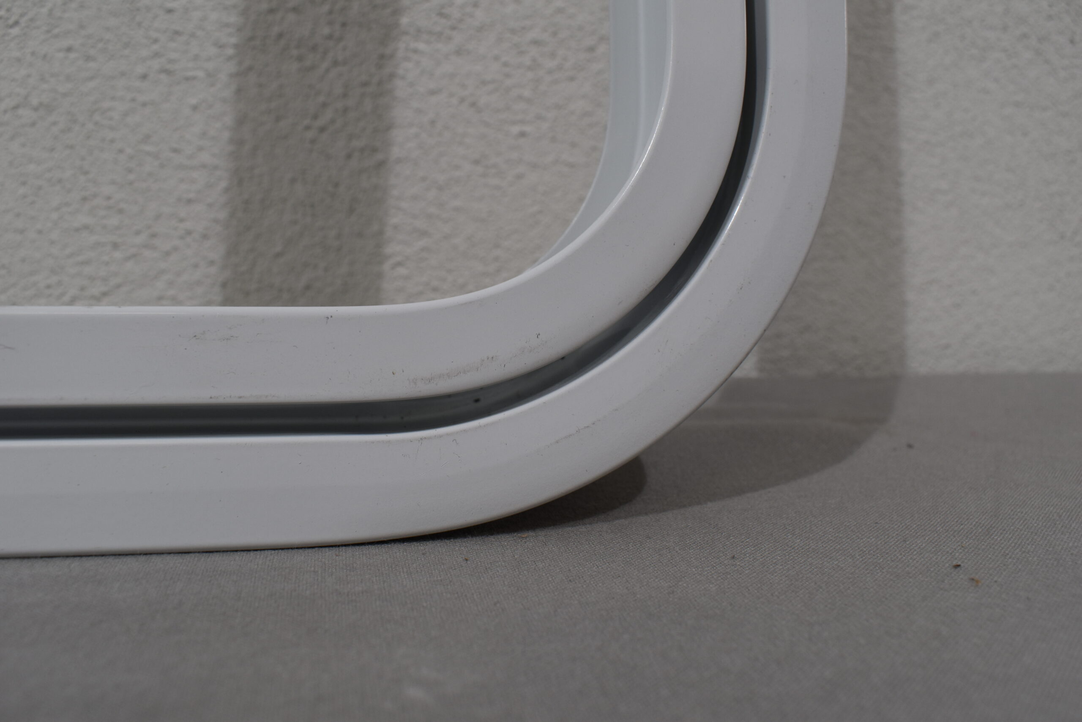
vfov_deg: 43.6
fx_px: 902
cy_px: 361
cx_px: 541
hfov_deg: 61.9
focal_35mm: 30
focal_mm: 20
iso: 280
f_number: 8
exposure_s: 1/60
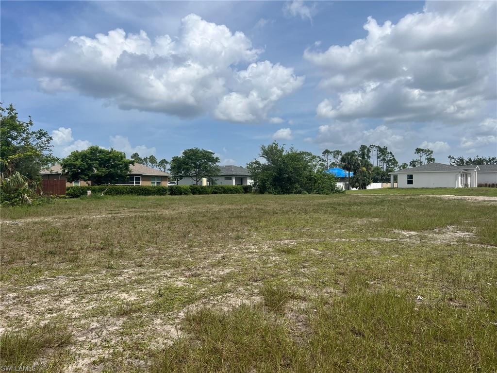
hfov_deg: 67.3
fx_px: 373
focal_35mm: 26
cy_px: 186
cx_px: 248
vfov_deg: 53.1
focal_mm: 5.7
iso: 50
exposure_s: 1/6993
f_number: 1.5
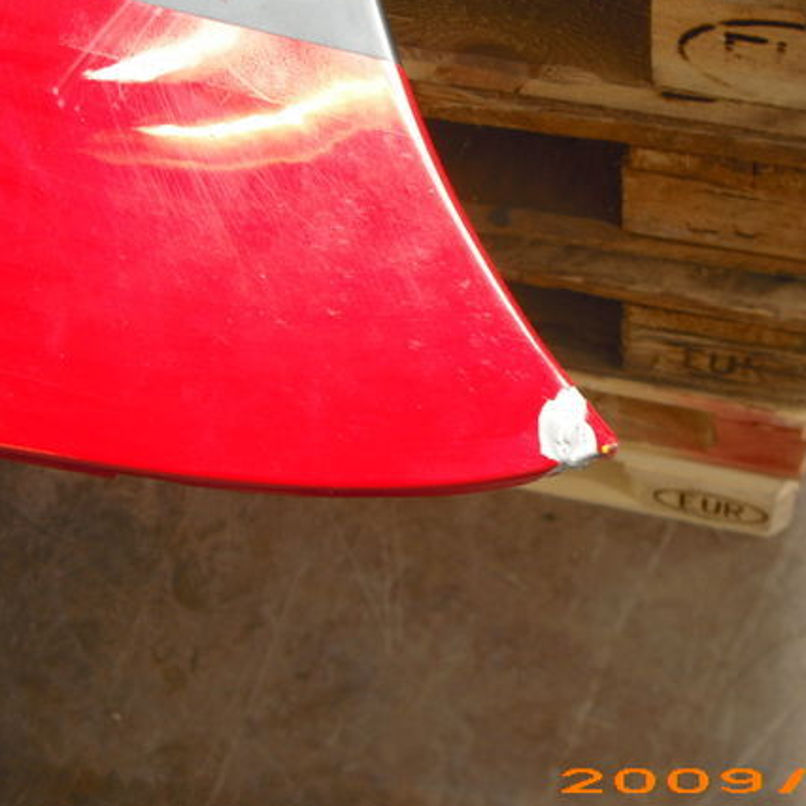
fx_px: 1291
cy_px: 381
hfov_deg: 34.2
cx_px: 572
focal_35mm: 49
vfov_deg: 34.7
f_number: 2.7
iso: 100
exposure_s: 1/13
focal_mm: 6.2
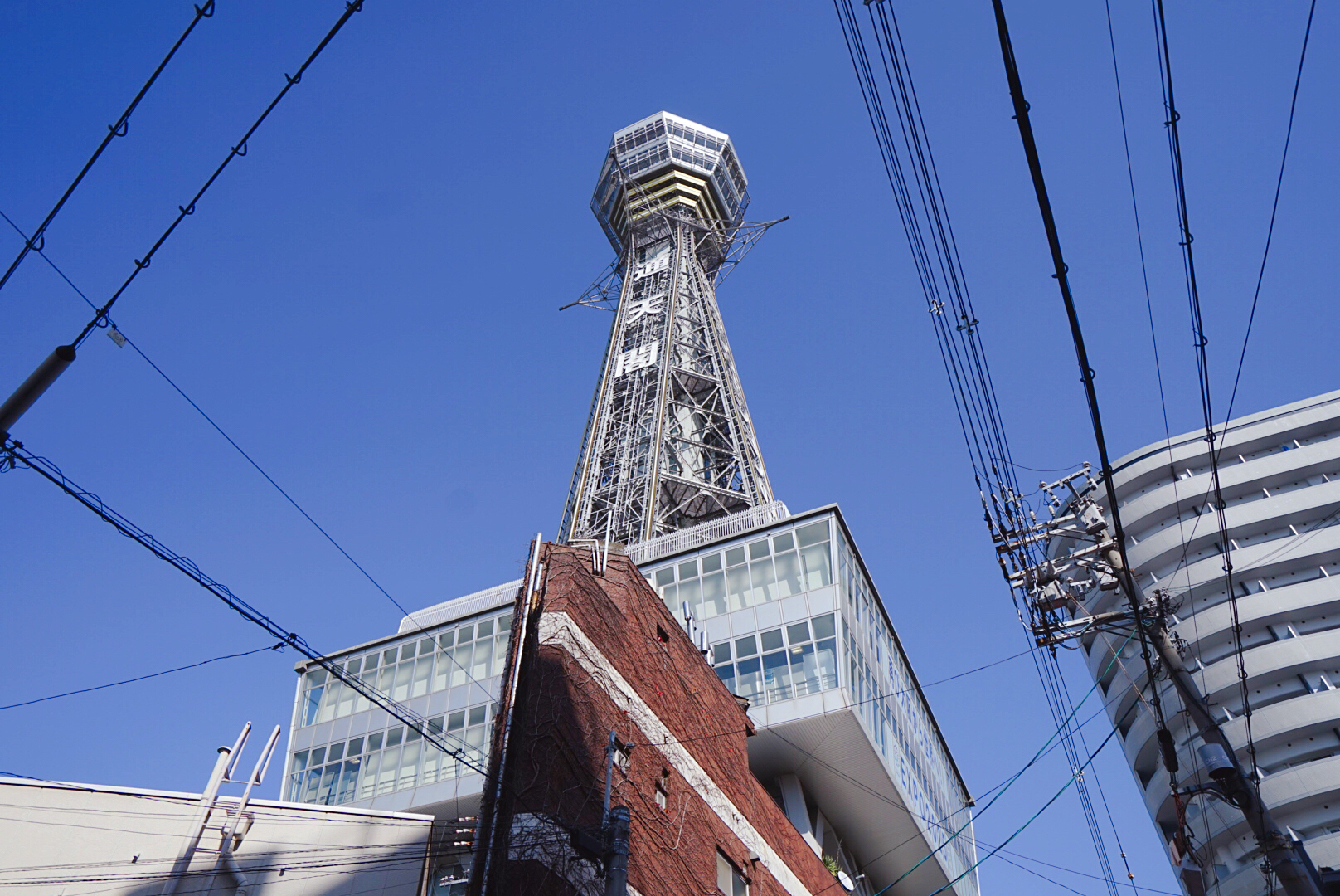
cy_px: 448
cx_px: 670
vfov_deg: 55.2
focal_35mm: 23
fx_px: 857
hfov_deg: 76.1
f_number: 4
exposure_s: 1/1600
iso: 100
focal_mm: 23
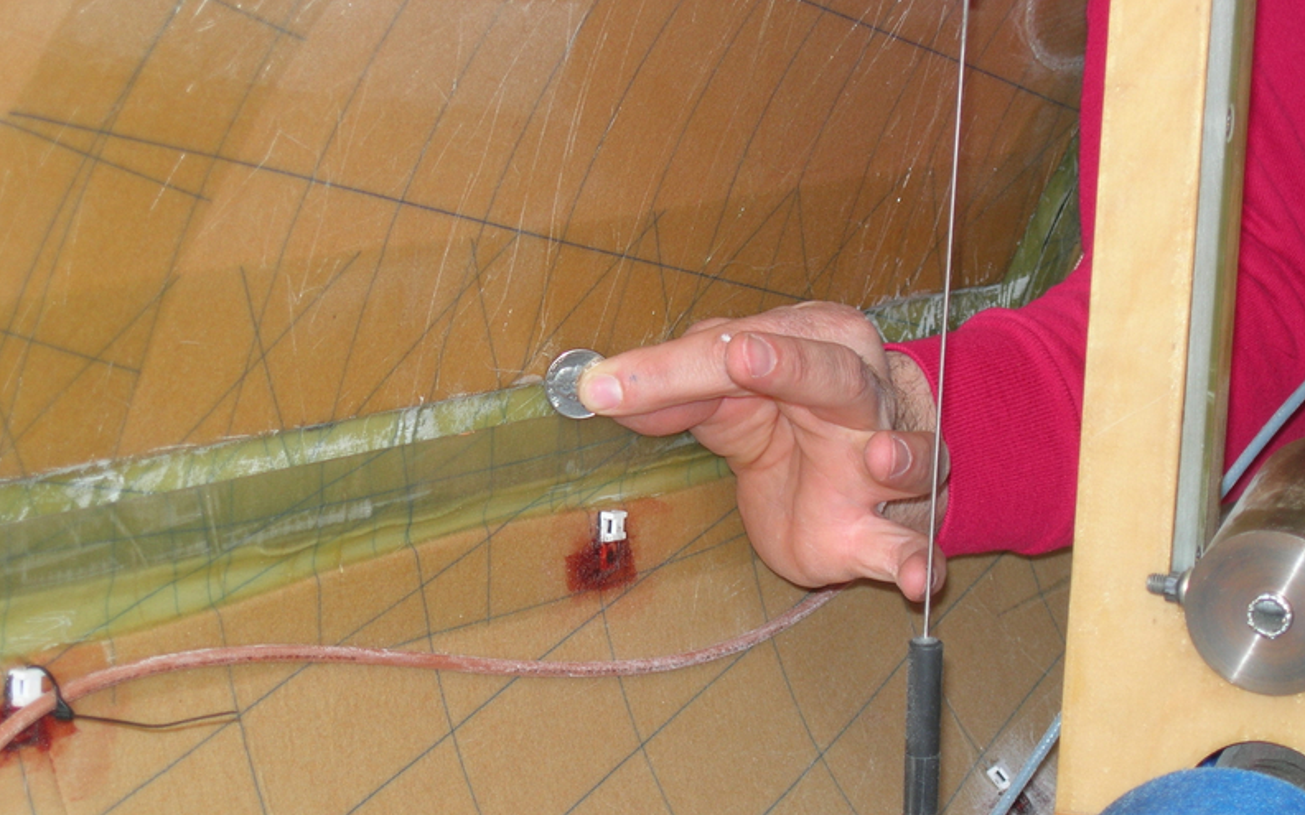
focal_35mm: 121
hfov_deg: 17.2
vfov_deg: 10.8
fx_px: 4303
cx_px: 648
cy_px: 482
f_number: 4.9
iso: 64
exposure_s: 1/60.1
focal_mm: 23.4
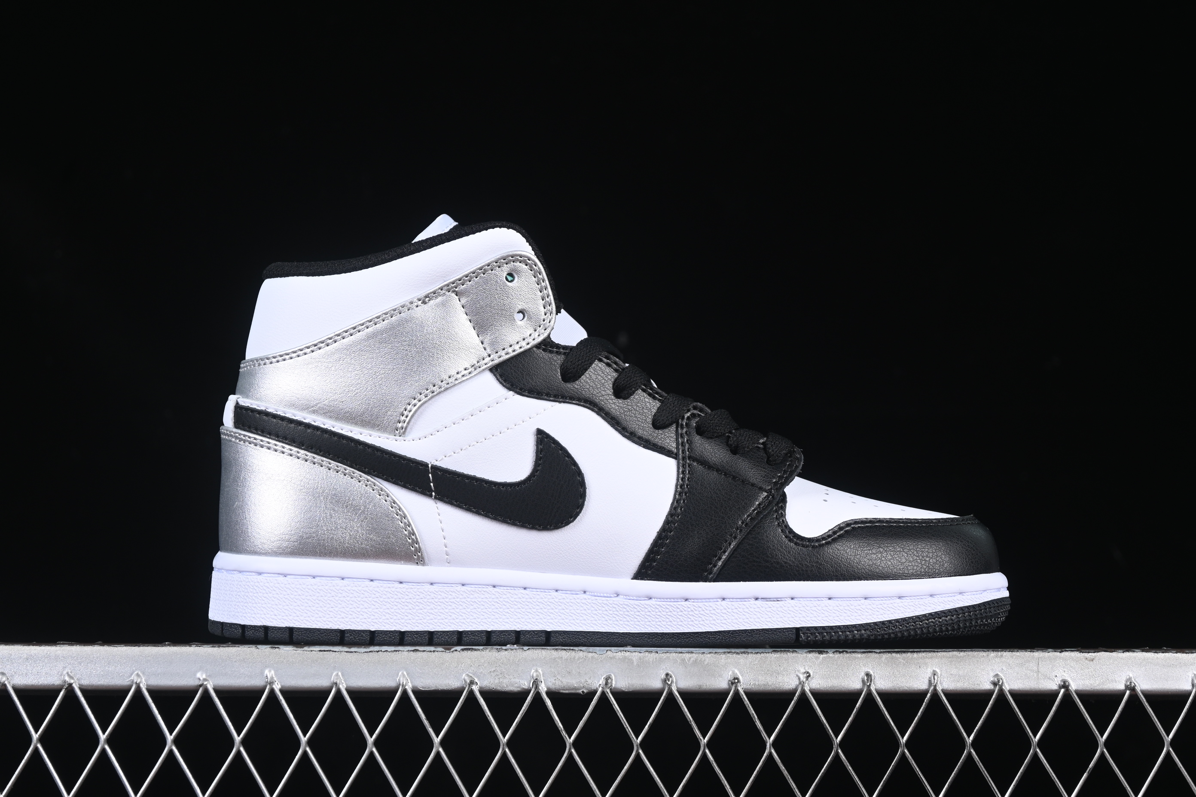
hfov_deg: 27.0
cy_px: 398
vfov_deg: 18.2
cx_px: 598
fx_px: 2491
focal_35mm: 75
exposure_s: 1/60
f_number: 6.3
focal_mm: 50
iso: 160
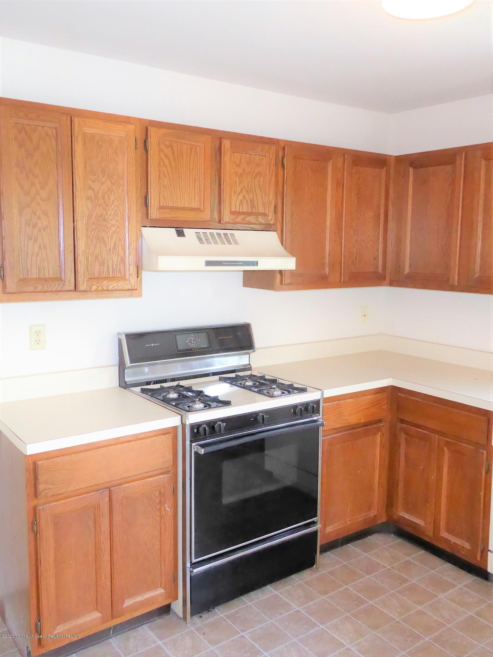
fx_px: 589
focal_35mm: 31
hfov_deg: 45.4
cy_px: 328
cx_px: 246
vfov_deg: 58.4
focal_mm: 5.4
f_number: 3.5
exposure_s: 1/60
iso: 800
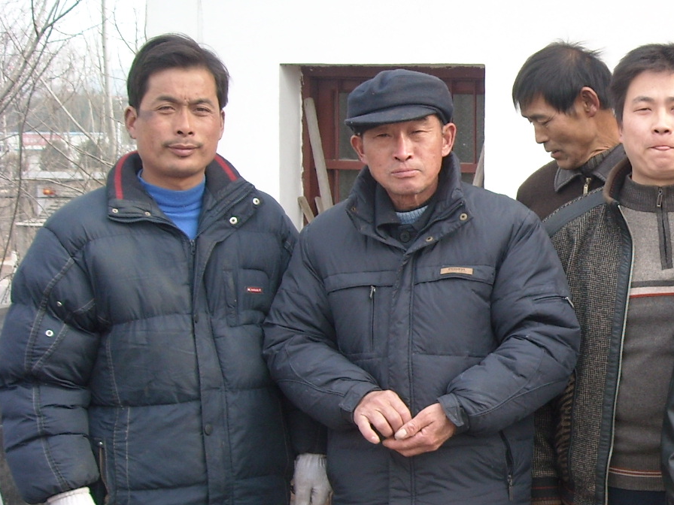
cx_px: 753
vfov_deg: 18.4
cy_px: 289
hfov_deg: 22.9
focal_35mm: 80
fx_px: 1558
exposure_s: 1/192
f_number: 2.8
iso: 64
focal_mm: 5.7
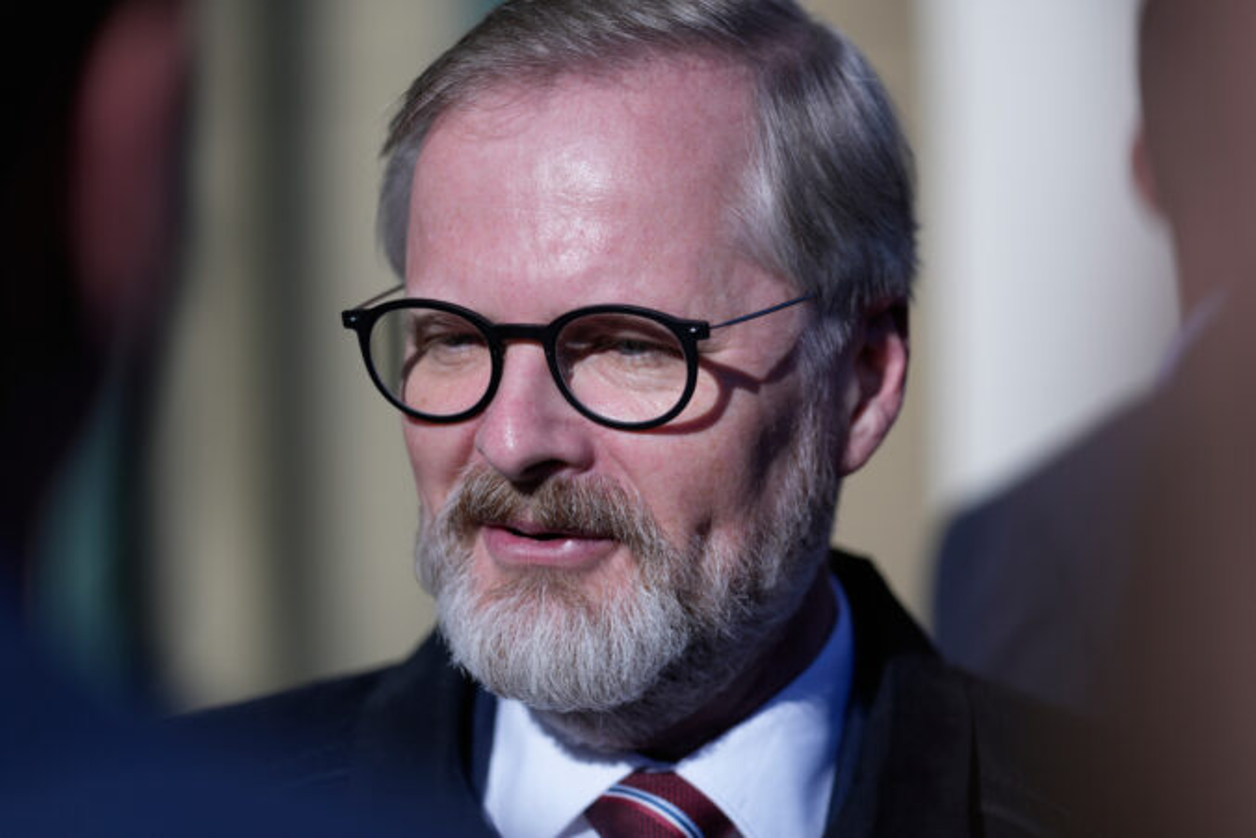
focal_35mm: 123
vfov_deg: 11.2
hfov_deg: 16.6
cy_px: 419
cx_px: 628
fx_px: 4292
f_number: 2.8
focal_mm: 123
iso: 160
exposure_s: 1/5000
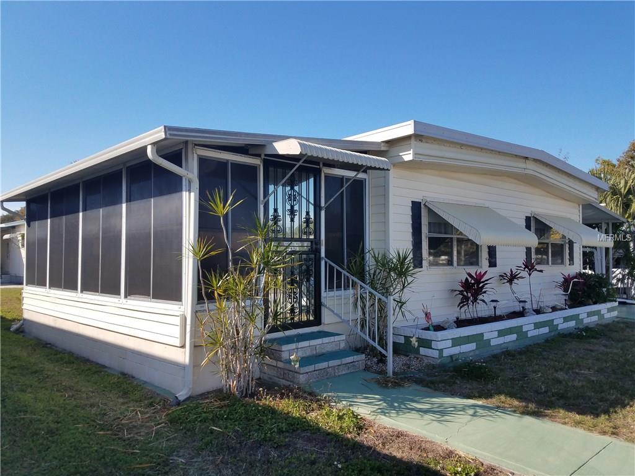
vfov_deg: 53.1
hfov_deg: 67.3
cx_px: 318
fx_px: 477
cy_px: 238
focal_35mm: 26
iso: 40
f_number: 1.7
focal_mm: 4.2
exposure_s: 1/2028
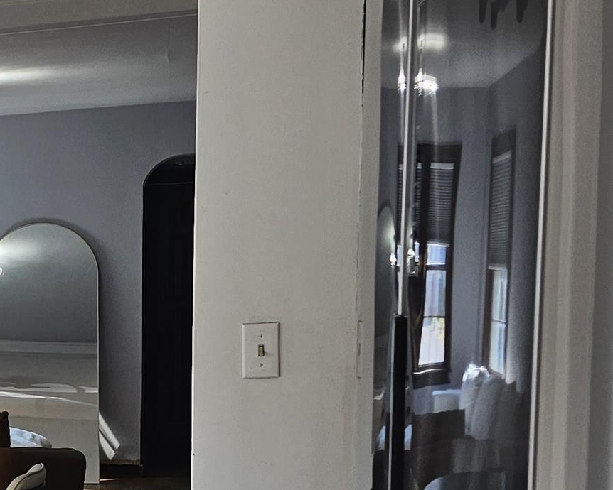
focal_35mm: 80
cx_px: -434
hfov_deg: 19.2
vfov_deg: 18.9
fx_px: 1452
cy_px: 437
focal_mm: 6.3
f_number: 1.7
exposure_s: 1/120
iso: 64
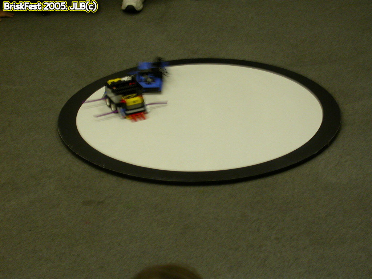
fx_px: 1193
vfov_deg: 13.3
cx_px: 186
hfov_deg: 17.7
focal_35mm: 111
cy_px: 140
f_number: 4.2
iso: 100
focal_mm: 23.1
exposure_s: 1/14.6
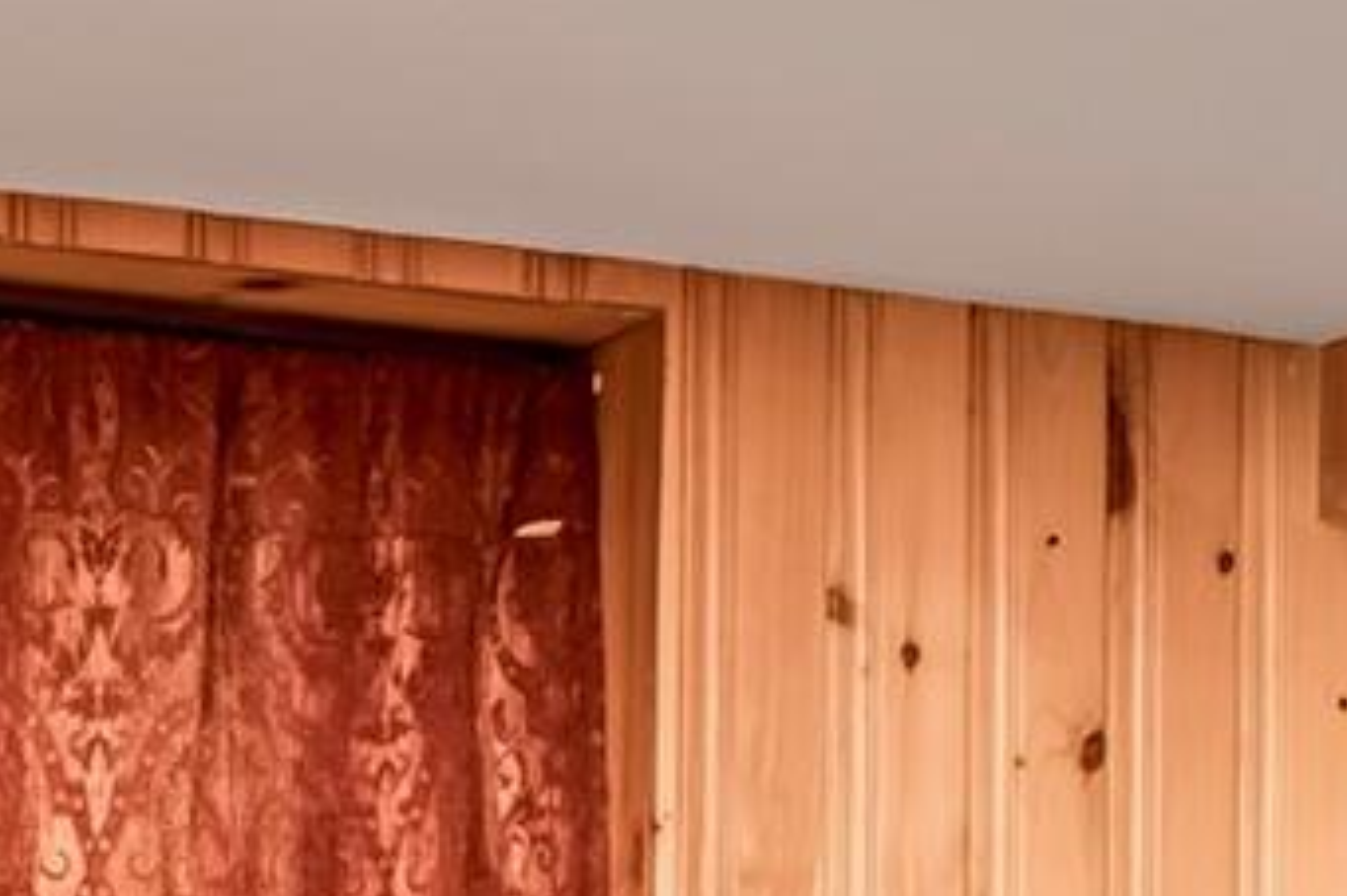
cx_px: 624
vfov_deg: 12.8
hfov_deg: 22.6
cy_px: 1906
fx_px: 3366
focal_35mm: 90
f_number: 9
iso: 320
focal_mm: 15
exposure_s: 1.3
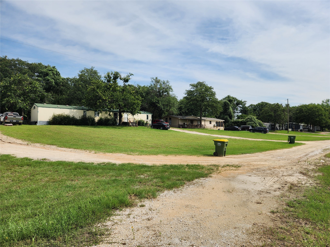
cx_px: 165
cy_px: 124
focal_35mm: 23
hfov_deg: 73.9
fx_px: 219
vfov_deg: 58.9
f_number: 1.8
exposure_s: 1/3034
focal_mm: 5.4
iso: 20
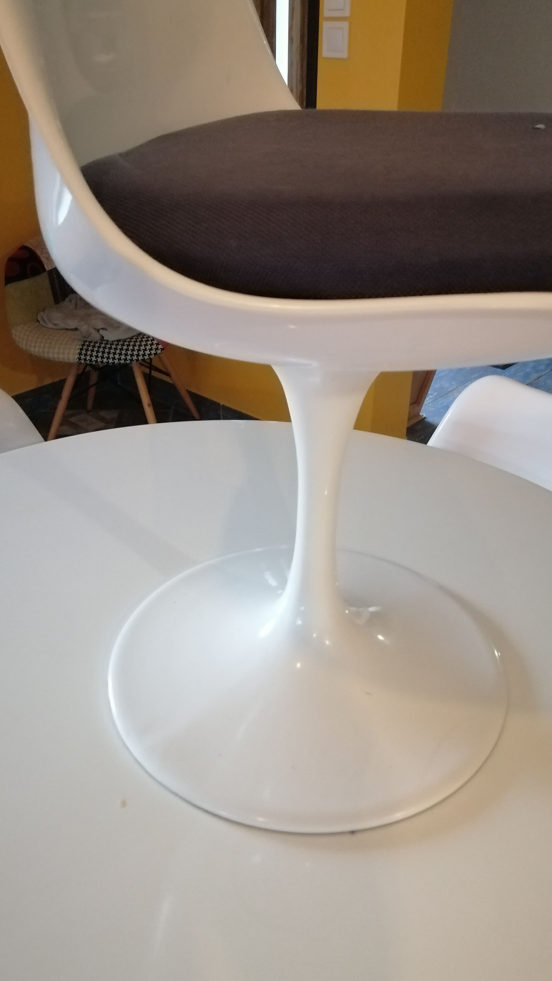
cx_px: 307
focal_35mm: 29
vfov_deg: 66.1
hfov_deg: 40.1
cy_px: 497
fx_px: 755
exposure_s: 1/100
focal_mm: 3.95
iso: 1000
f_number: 1.8
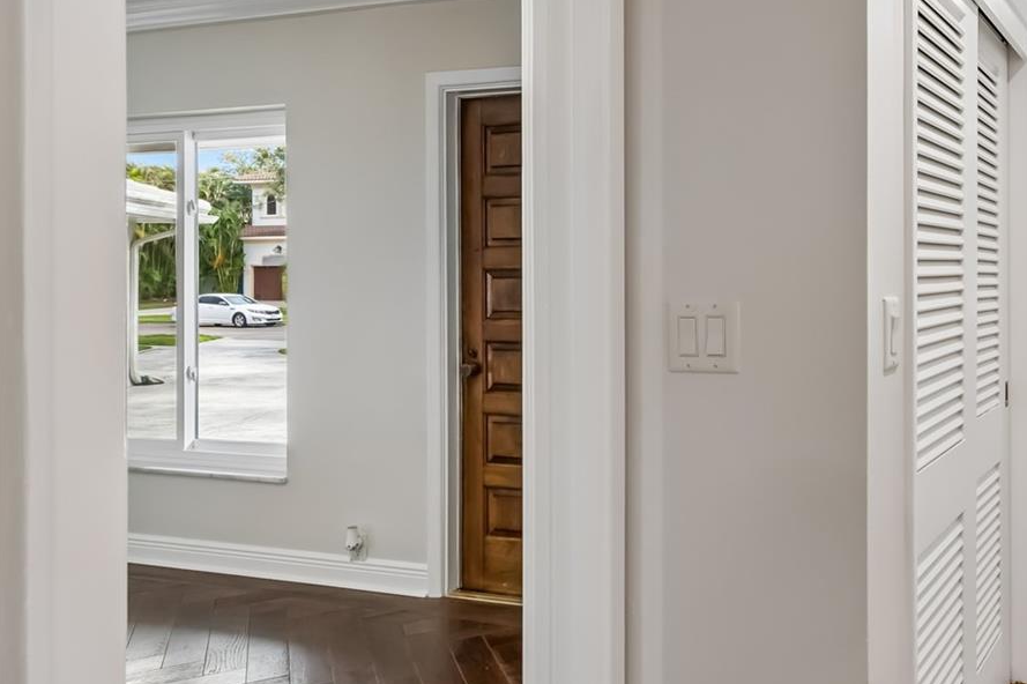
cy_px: 261
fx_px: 770
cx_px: 736
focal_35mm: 27
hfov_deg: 64.4
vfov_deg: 47.5
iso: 100
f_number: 7.1
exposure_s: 1/5
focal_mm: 10
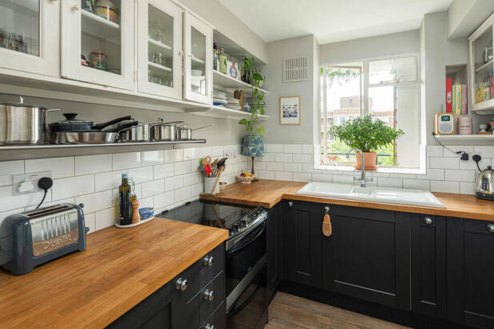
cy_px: 161
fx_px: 247
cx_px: 243
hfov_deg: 90.0
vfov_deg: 67.4
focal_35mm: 18
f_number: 8
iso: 250
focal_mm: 17
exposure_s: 1/8
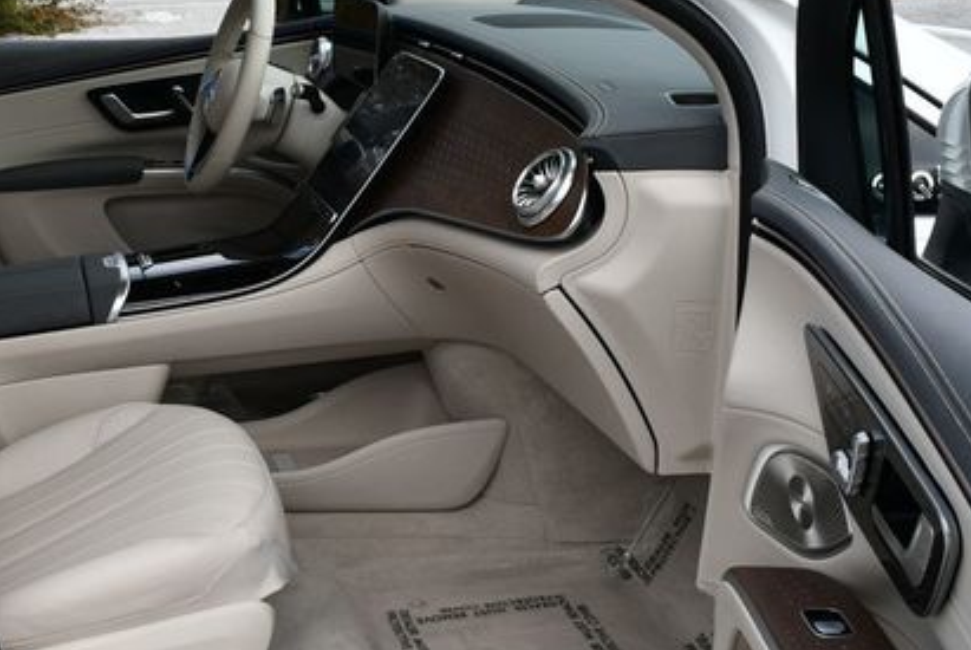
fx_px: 1512
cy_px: 345
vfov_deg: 24.2
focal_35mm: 56
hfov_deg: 34.9
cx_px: 260
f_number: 8
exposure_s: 1/250
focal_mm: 18
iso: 160
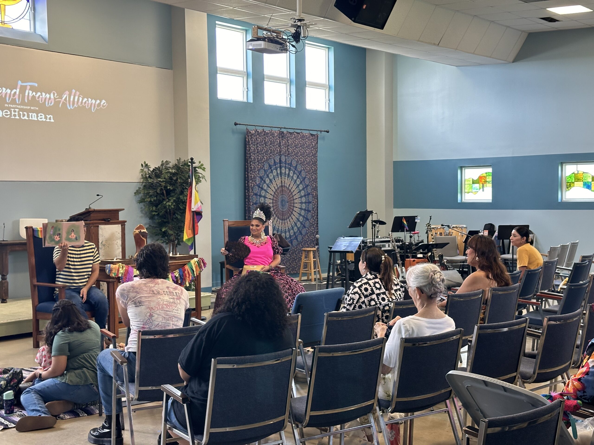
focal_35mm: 48
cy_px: 222
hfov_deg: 39.7
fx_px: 824
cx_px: 297
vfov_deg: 30.3
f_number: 1.78
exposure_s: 1/60
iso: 125
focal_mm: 6.86
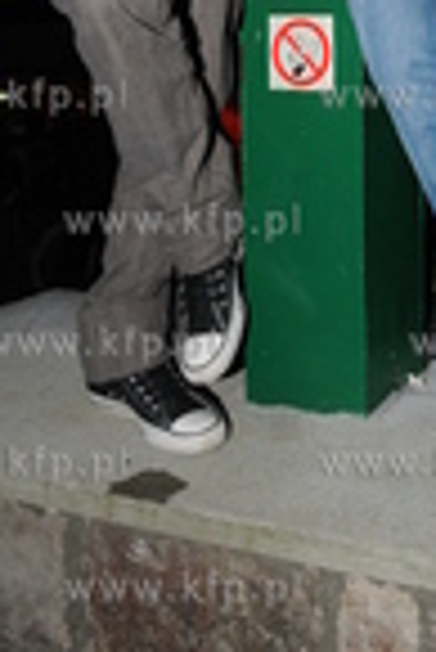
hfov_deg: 19.8
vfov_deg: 26.6
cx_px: 467
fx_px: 1196
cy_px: -153
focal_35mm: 66
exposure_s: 1/60
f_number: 5.6
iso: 800
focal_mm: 24
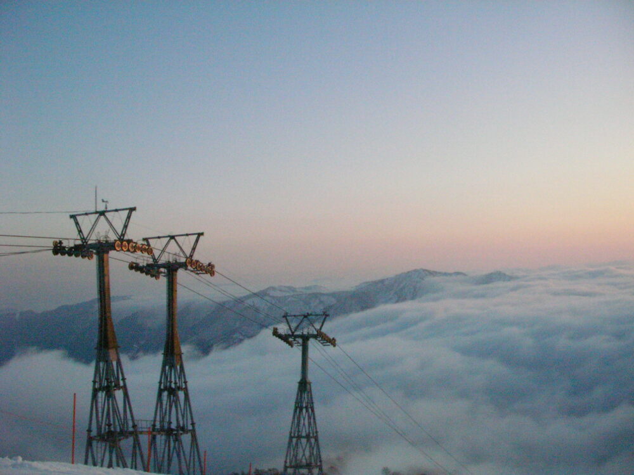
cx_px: 317
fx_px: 696
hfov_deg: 49.0
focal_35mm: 38
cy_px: 238
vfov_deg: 37.7
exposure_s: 1/464
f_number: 5.6
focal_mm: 6.3
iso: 400
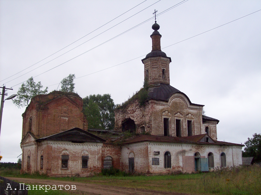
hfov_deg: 42.1
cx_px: 130
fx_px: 339
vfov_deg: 32.2
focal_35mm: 45
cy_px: 98
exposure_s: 1/490
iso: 80
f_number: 3
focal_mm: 7.6
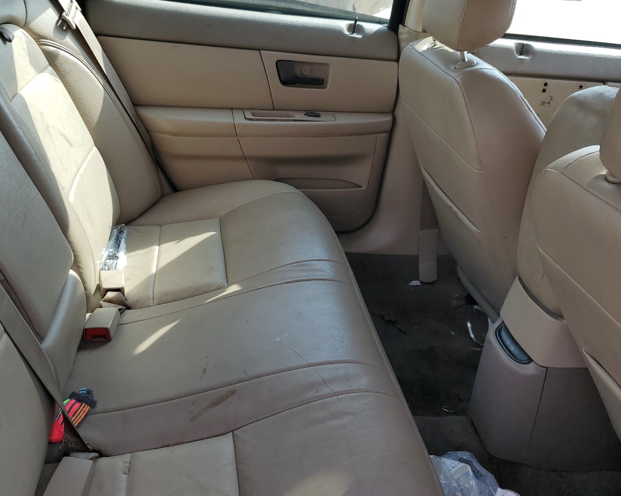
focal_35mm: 34
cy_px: 212
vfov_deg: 43.2
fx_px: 625
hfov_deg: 52.7
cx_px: 271
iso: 50
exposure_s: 1/769
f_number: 1.5
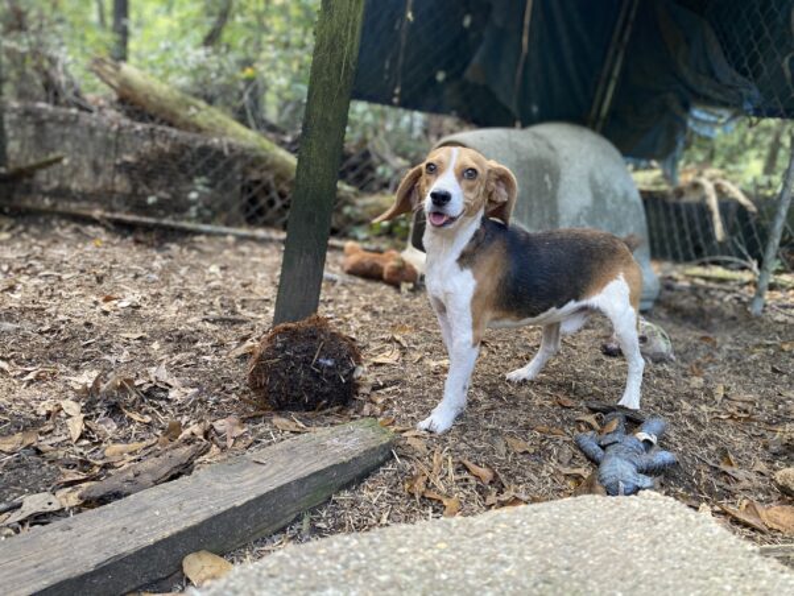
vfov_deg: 53.1
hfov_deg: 67.3
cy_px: 298
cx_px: 397
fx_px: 597
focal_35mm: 26
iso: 125
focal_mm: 4.25
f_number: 1.8
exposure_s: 1/72
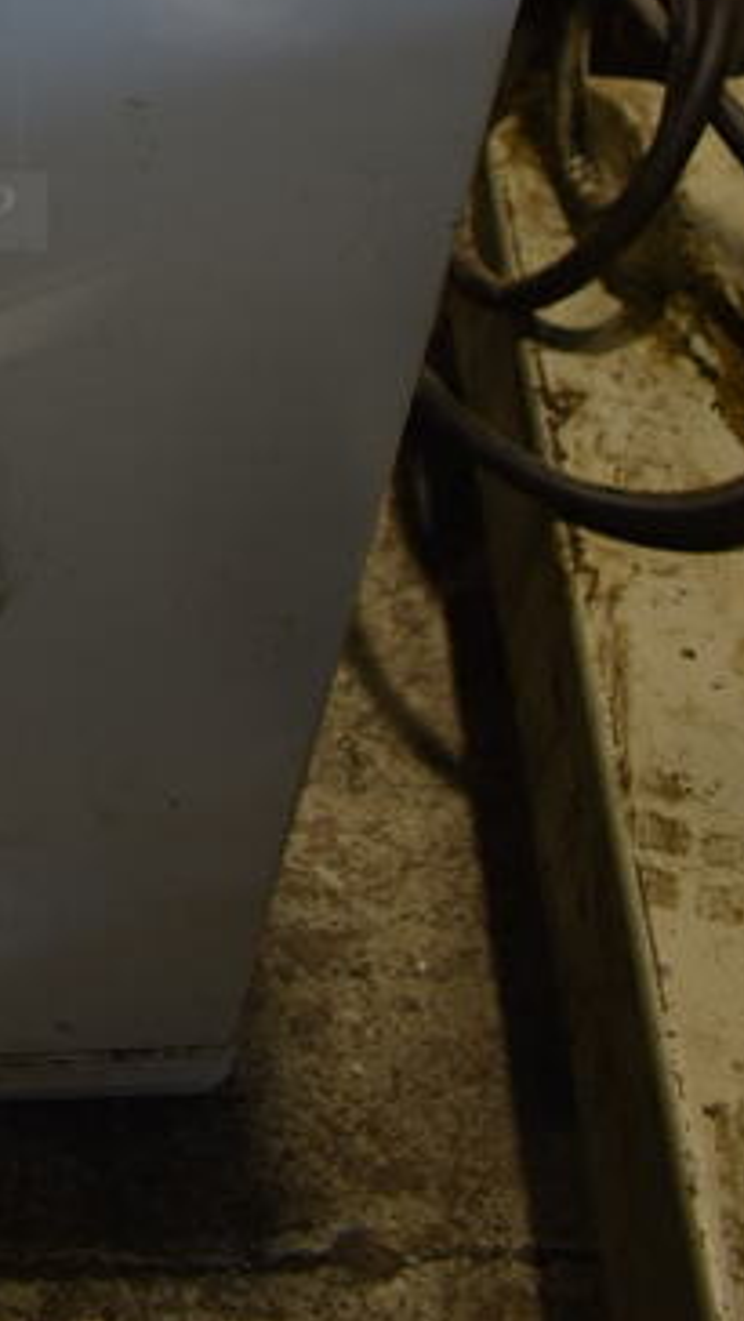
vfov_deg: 28.3
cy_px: 60
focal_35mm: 71
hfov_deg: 15.7
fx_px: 2488
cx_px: -356
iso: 220
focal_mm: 18
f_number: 3.5
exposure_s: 1/30
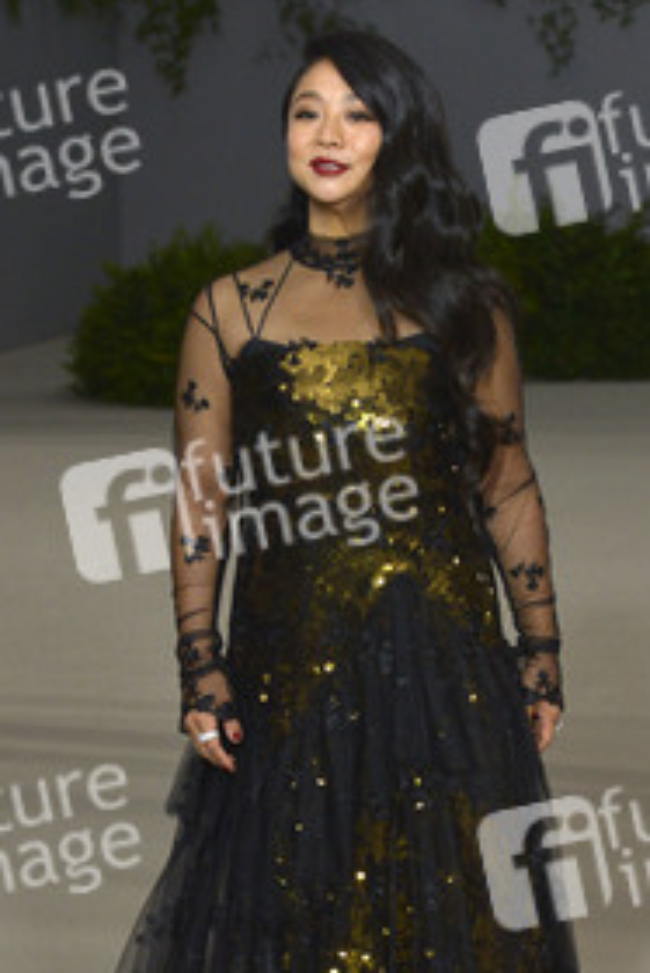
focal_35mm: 100
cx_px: 342
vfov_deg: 20.3
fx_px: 2705
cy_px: 674
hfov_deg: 13.7
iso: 1600
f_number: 7.1
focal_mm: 70
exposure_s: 1/250
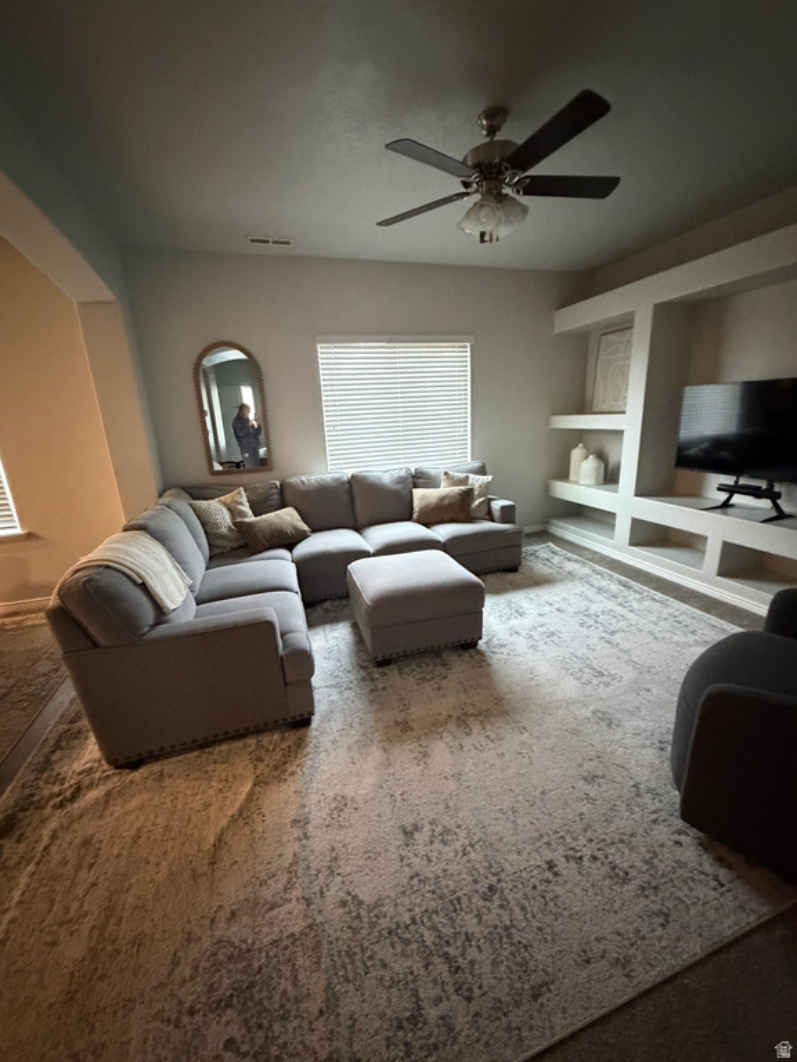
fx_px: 430
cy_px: 531
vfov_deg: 102.1
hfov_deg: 85.7
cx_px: 398
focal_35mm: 14
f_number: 2.2
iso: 1250
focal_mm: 2.22
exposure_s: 1/40
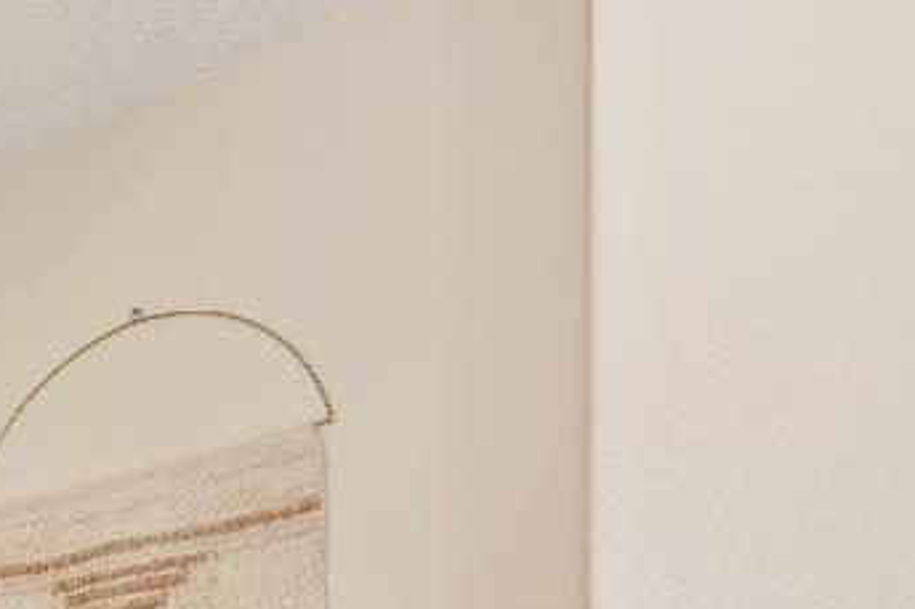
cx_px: -617
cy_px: 1008
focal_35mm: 61
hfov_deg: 23.0
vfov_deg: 18.6
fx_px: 1550
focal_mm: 14
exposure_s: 1/125
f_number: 6.3
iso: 500
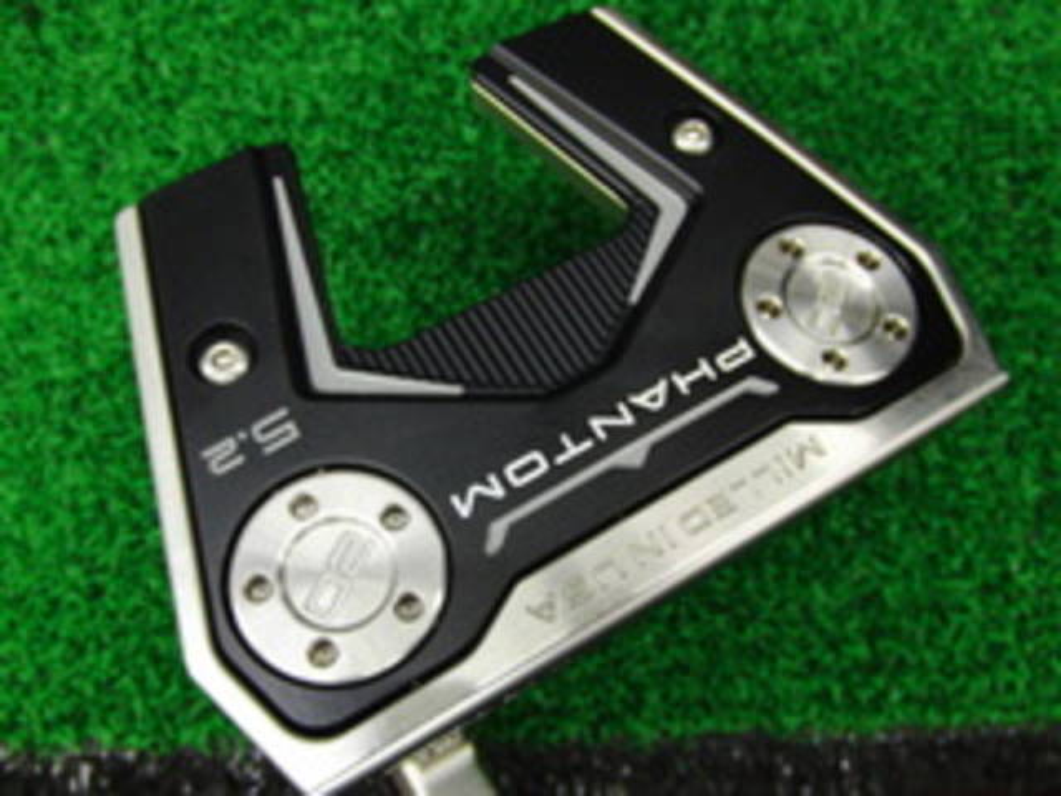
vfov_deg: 38.7
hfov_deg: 50.1
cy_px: 398
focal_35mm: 37
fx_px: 1134
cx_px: 530
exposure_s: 1/40
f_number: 3.6
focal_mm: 6.42
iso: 400
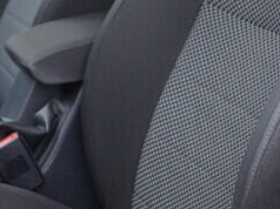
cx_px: -96
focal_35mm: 149
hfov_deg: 12.8
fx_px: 1204
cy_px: -24
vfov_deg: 9.8
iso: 160
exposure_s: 1/40
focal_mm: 24
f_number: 2.8
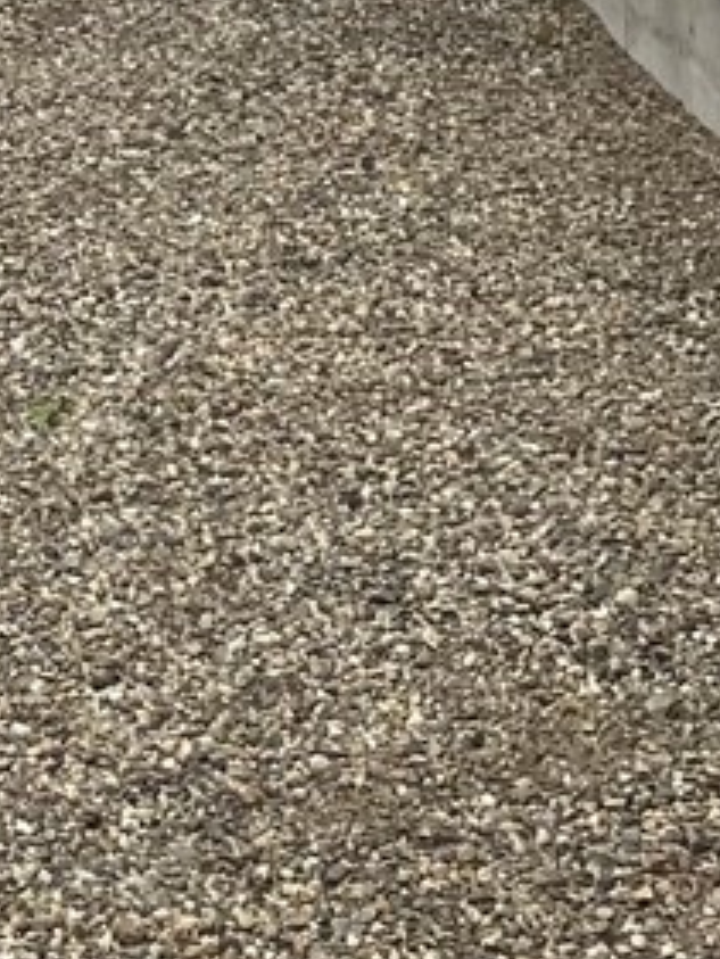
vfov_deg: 13.2
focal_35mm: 142
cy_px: -464
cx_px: -372
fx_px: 3935
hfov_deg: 10.1
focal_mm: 4.25
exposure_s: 1/1377
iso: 32
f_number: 1.8
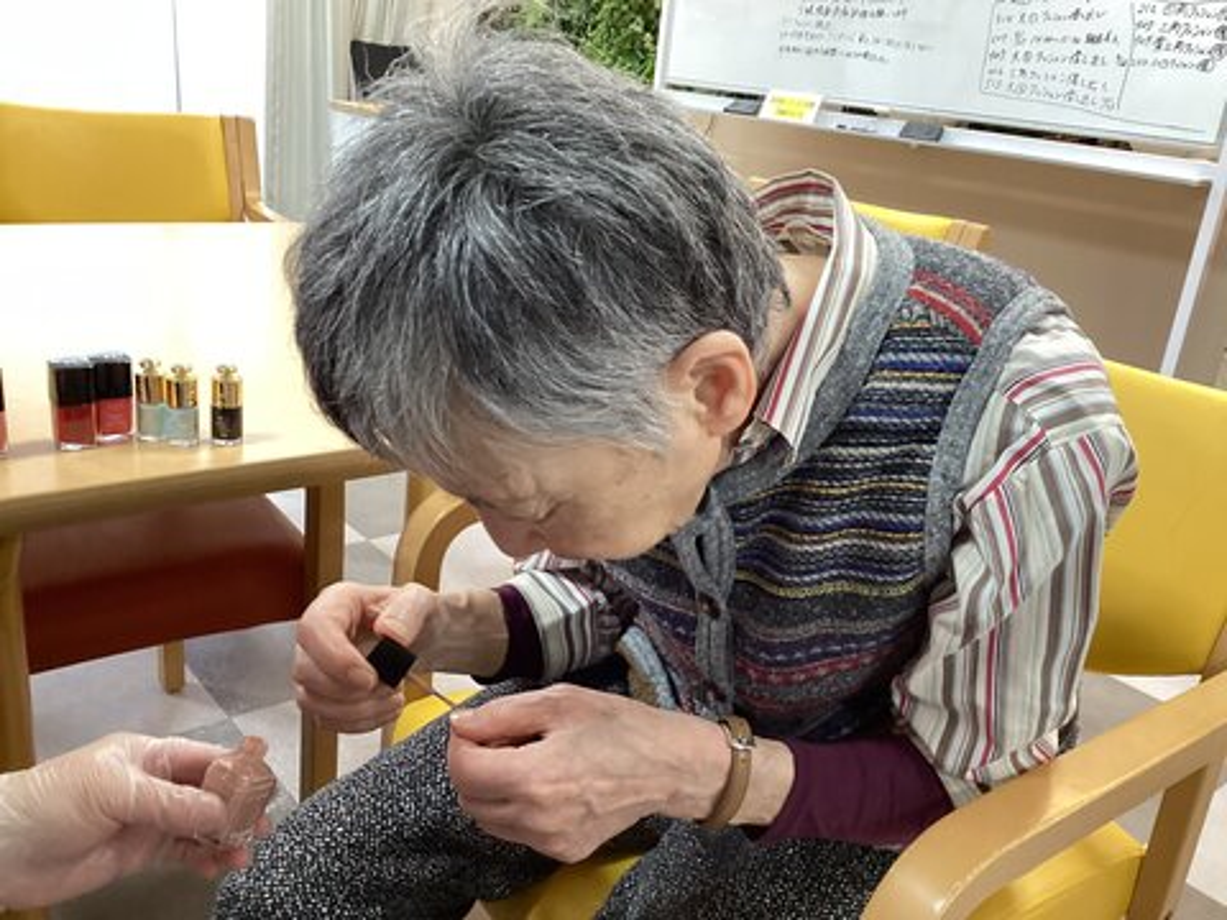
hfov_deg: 58.4
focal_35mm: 31
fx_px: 1099
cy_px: 460
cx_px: 614
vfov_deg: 45.4
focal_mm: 3.3
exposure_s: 1/50
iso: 320
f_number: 2.4
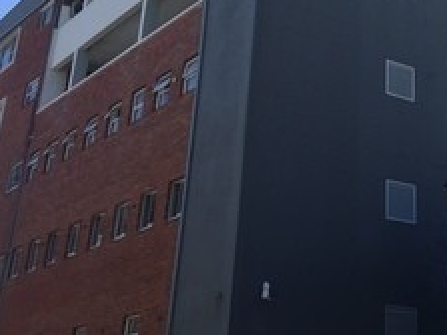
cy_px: 9
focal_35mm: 65
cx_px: 415
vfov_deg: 21.8
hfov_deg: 28.5
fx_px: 839
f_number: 2.2
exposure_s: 1/1319
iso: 32
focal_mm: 4.15
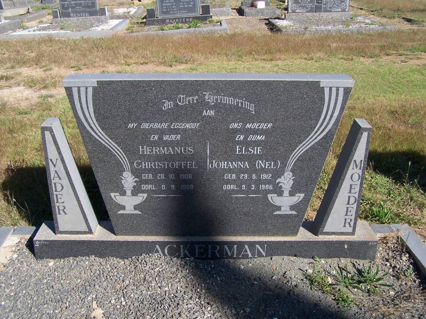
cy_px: 160
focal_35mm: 38
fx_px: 468
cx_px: 213
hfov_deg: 49.0
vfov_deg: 37.7
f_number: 4
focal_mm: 6.3
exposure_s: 1/750
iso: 80
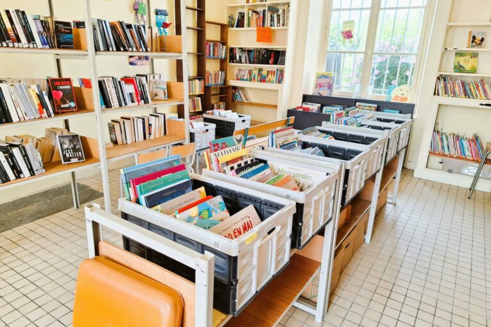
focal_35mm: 24
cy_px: 166
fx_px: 327
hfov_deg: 73.7
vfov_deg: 53.1
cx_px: 246
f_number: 1.8
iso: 40
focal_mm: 5.54
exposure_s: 1/103
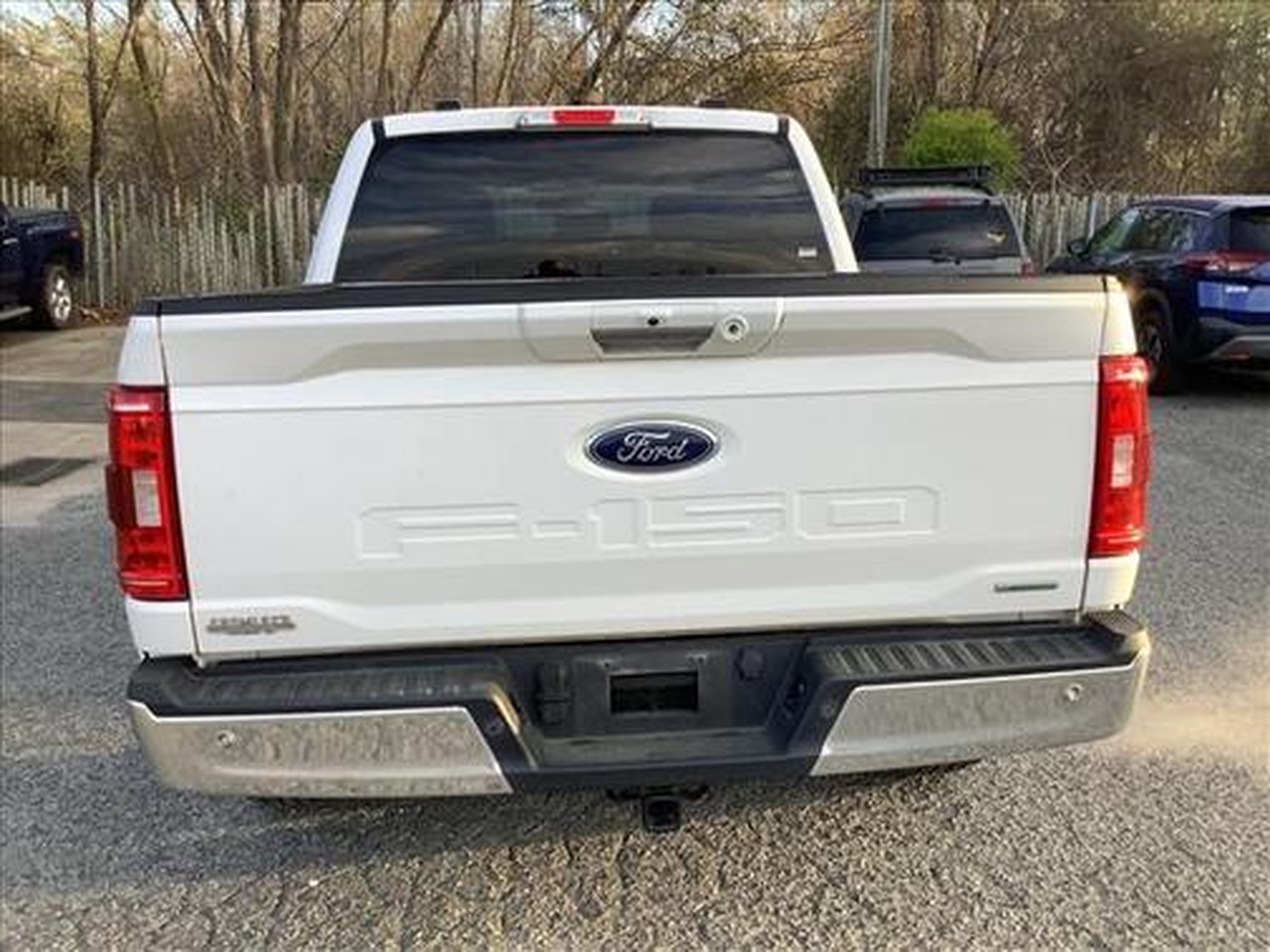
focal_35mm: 31
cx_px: 635
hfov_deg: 58.4
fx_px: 1137
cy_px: 476
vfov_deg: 45.4
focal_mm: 3.3
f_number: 2.4
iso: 25
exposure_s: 1/133
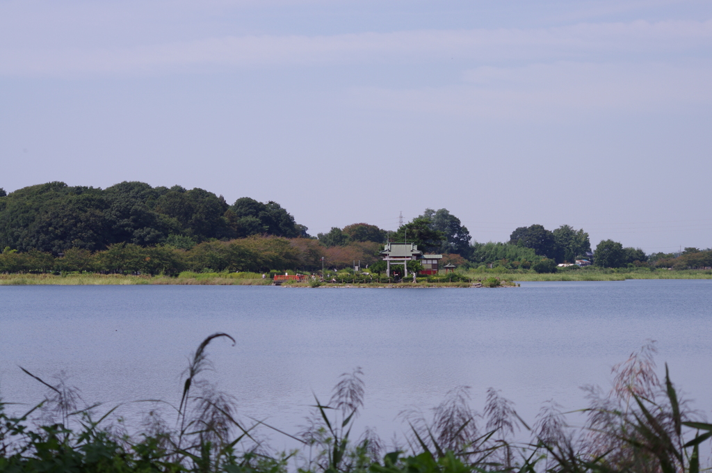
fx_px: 2607
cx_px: 356
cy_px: 236
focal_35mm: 132
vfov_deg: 10.4
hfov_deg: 15.5
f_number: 8
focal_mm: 87.5
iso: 200
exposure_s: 1/640
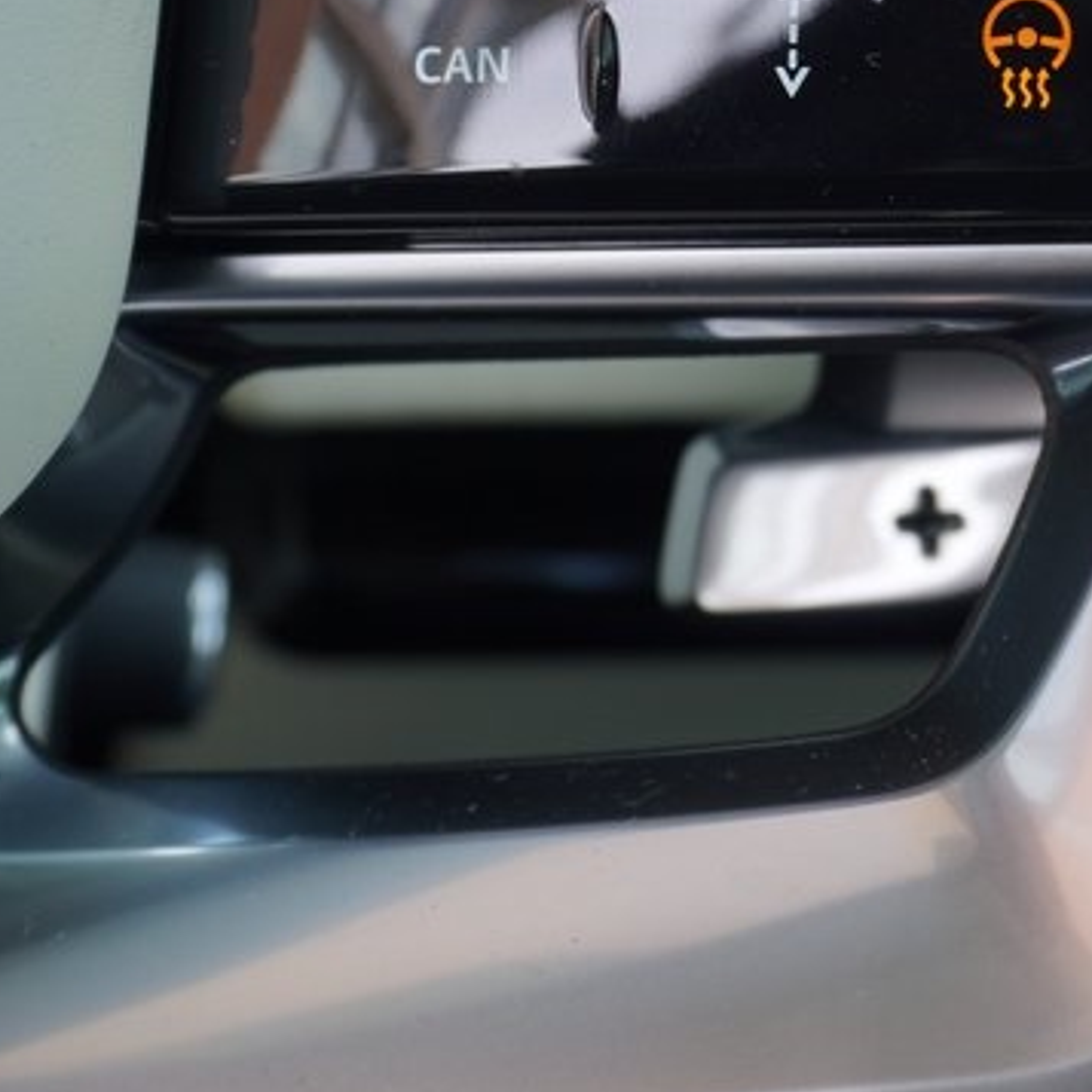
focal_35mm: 91
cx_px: 881
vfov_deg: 18.6
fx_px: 3256
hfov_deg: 18.9
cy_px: 63
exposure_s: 1/50
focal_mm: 25
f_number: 5.6
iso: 100
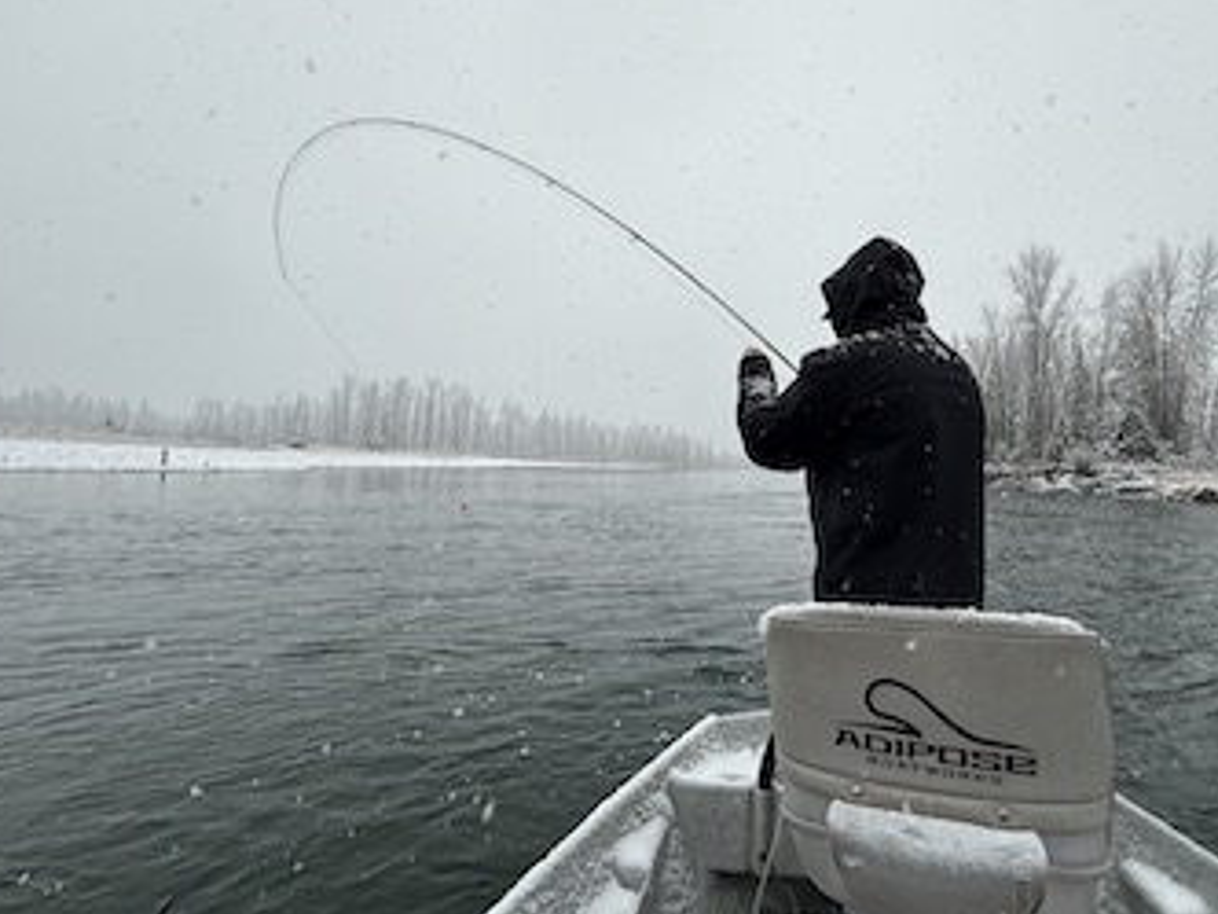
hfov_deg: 83.9
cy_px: 429
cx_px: 712
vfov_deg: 68.6
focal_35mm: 19
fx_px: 669
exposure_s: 1/257
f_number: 2.2
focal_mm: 2.22
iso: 50
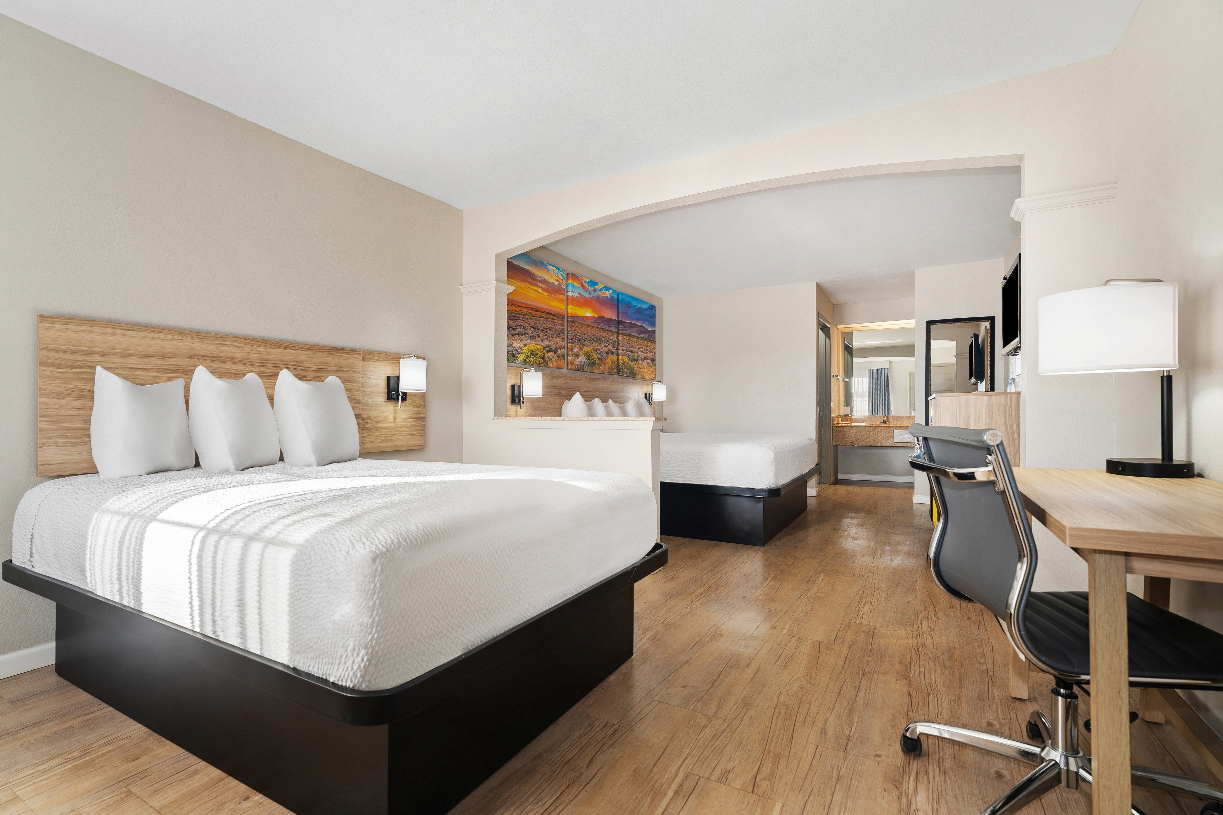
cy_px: 408
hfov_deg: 96.7
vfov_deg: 73.7
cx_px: 612
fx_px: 544
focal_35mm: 16
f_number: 5.6
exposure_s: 1/5
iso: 100
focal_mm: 16
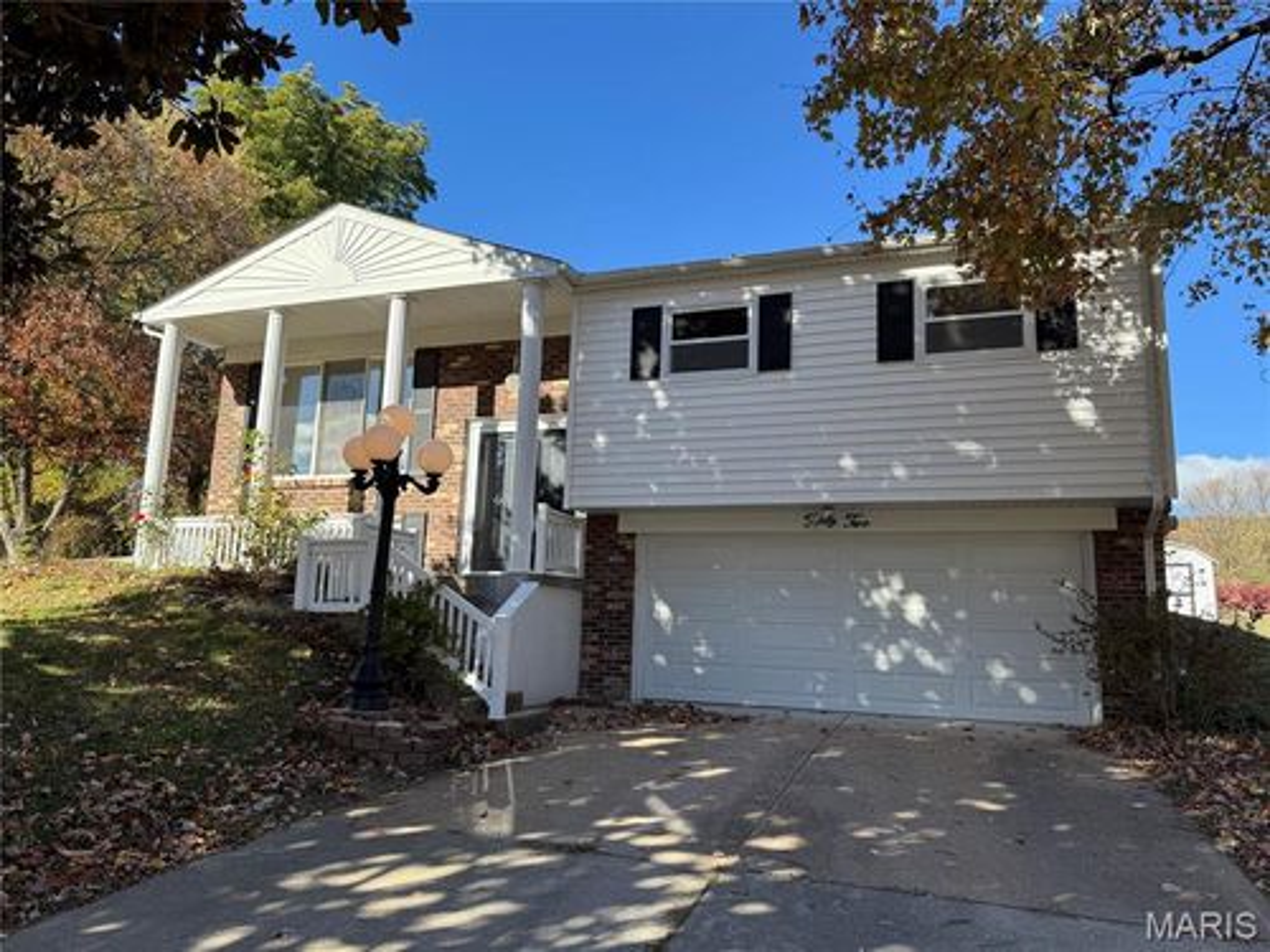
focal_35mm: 24
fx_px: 881
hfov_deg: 71.6
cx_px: 635
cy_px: 476
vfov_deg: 56.8
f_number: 1.78
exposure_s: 1/1767
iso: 80
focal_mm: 6.76
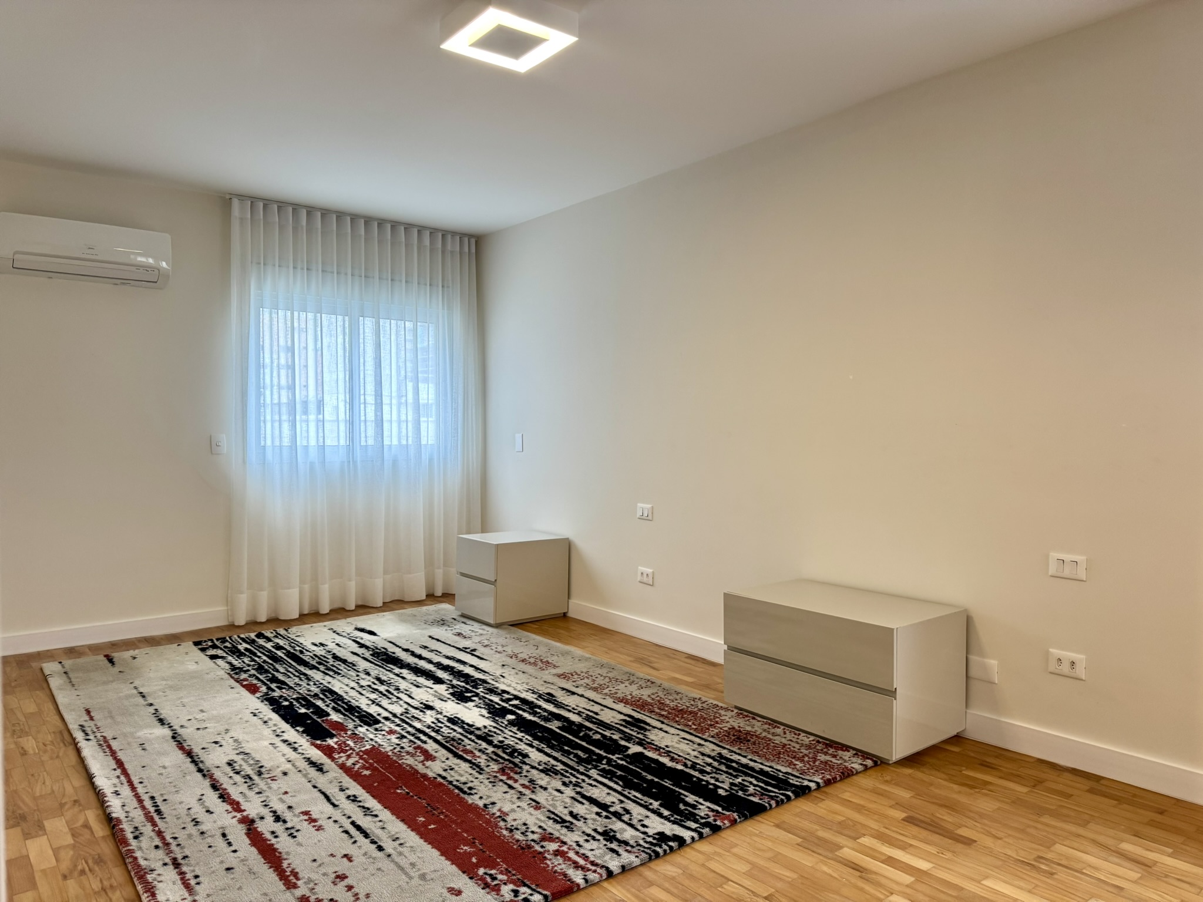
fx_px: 834
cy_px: 451
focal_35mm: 24
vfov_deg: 56.8
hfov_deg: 71.6
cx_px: 602
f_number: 1.78
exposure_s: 1/60
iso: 200
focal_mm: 6.76
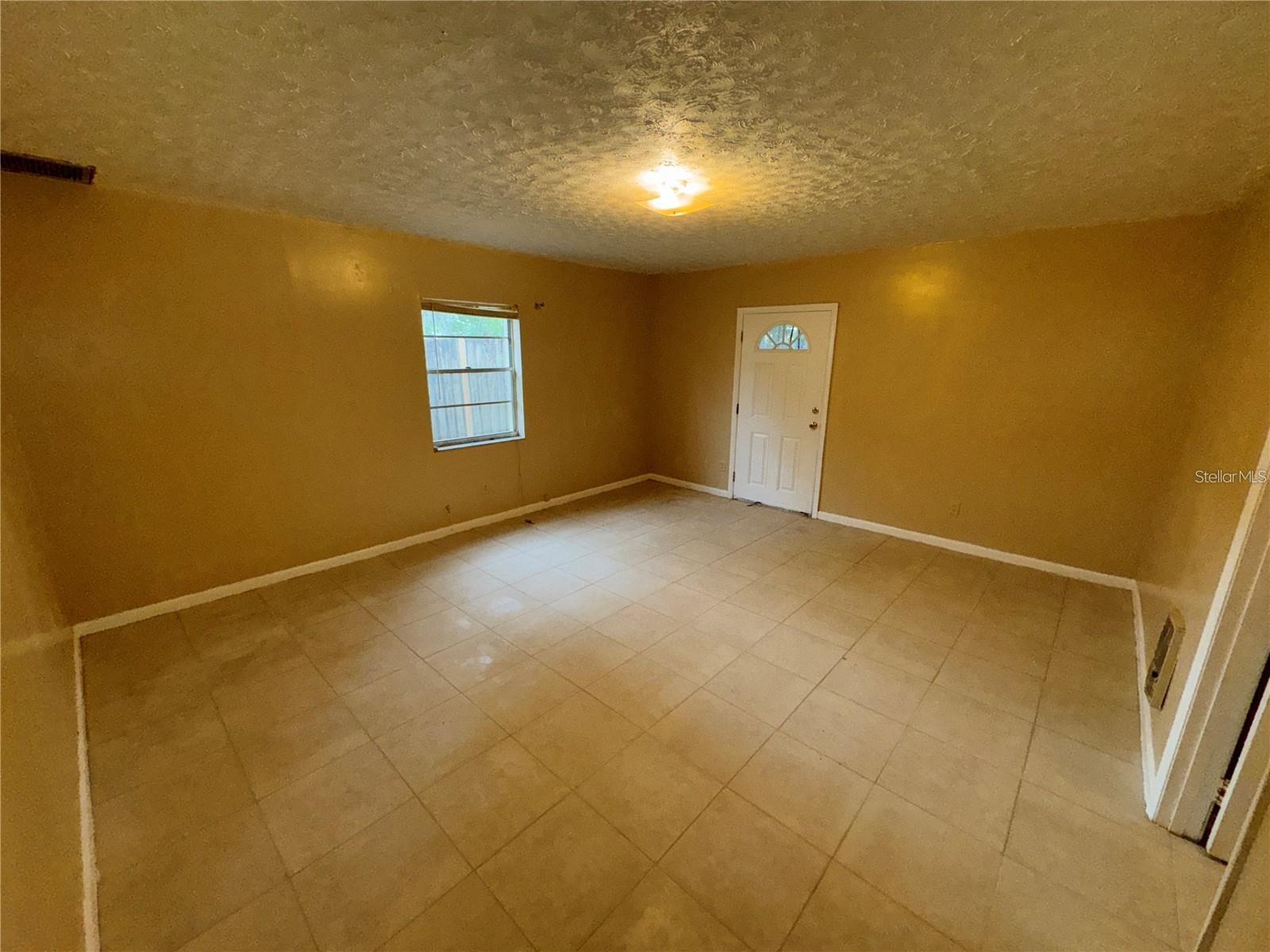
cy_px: 476
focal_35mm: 14
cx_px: 635
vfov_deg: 85.7
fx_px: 514
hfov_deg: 102.1
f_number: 2.2
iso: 125
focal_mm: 2.22
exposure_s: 1/120
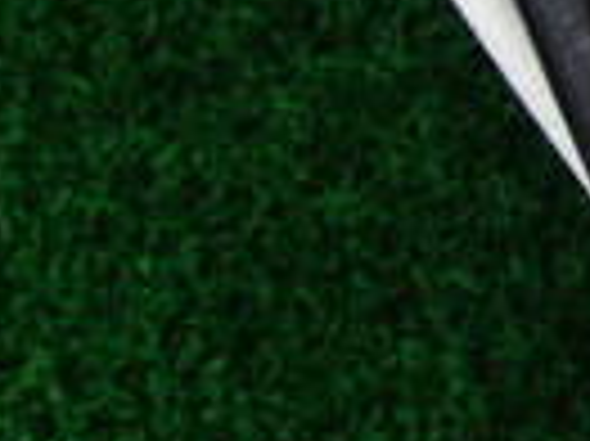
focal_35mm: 210
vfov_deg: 7.0
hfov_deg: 8.6
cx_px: 1405
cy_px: -36
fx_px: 3576
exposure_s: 1/80
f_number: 3.7
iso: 250
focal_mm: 7.54
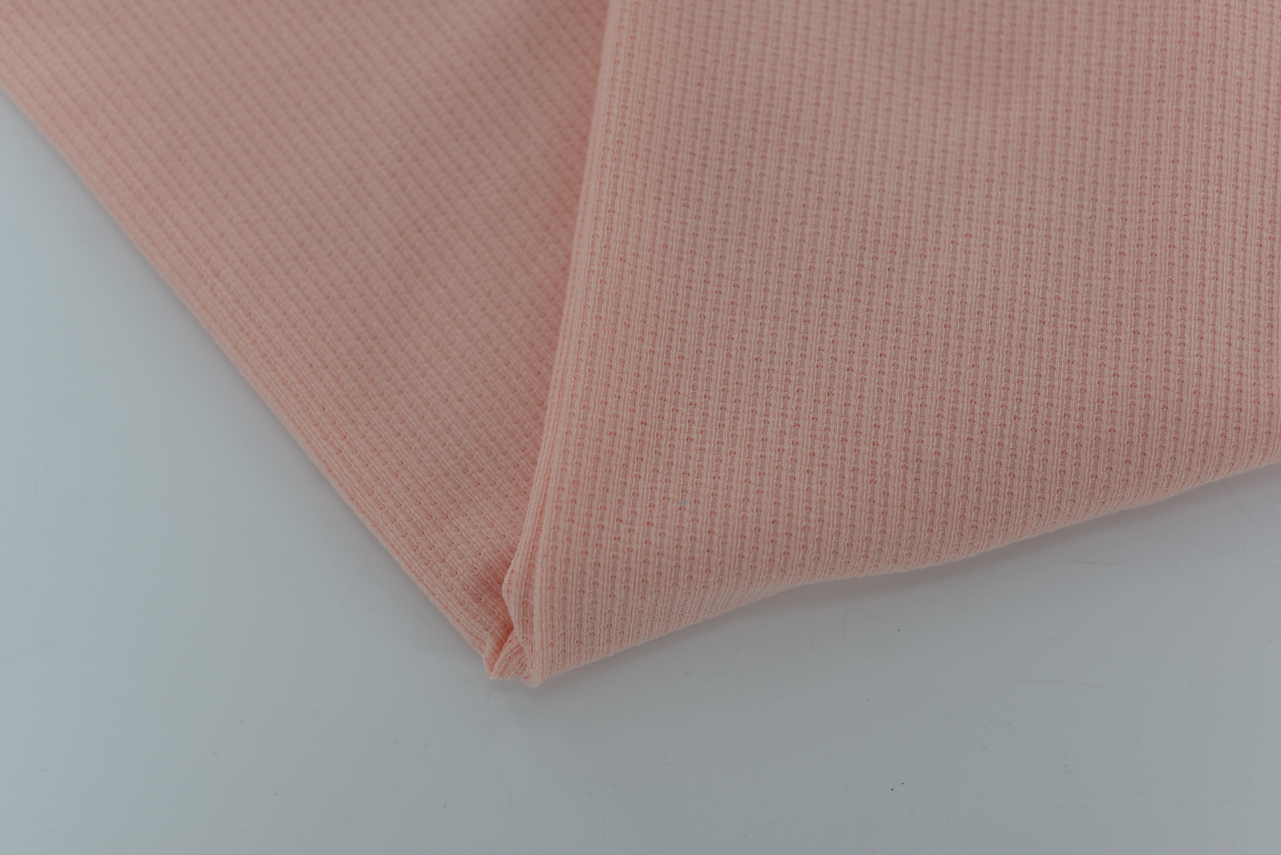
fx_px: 1780
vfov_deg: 27.0
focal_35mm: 50
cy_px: 428
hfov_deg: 39.6
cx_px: 640
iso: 100
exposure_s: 1/320
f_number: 3.5
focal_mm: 50
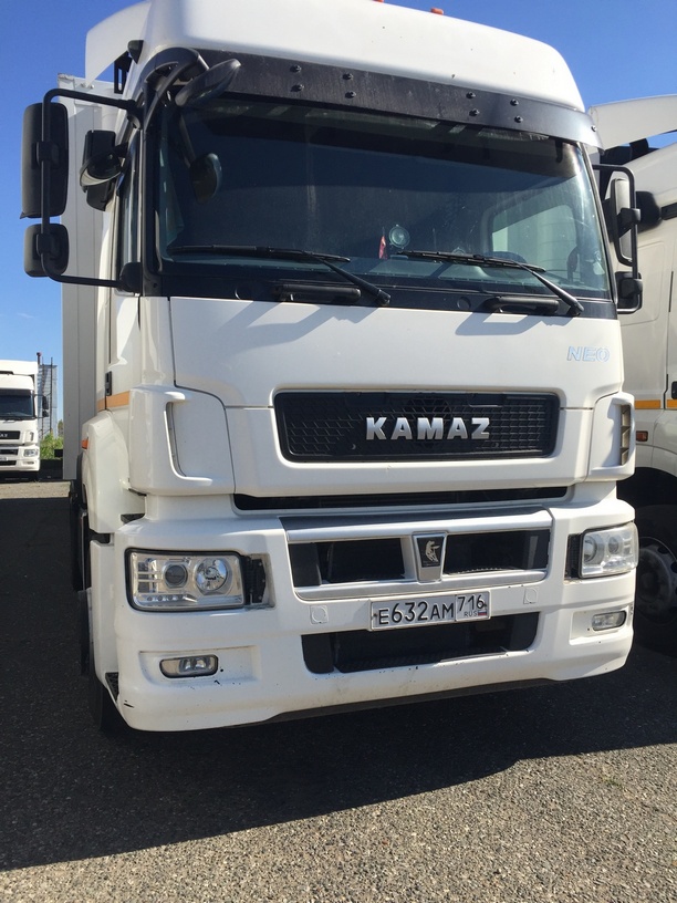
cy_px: 452
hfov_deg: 48.2
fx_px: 756
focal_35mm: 29
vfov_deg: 61.7
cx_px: 338
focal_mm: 4.15
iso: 32
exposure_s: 1/1647
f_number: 2.2
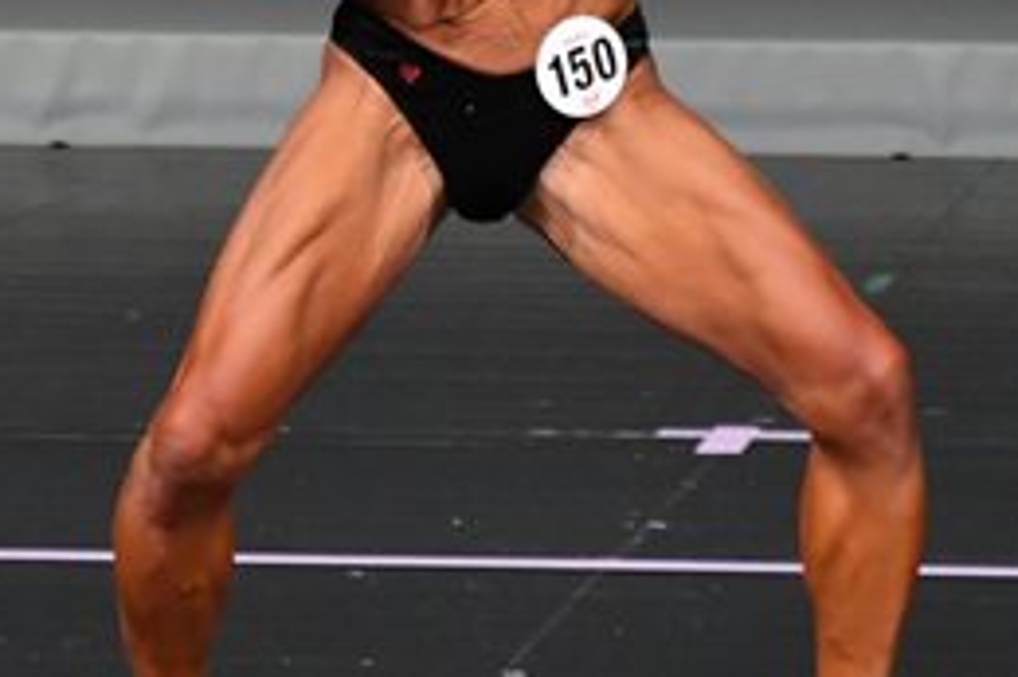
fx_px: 29078
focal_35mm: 1029
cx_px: 335
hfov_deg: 2.0
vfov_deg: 1.3
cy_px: 86
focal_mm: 230
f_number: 5.6
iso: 4000
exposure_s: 1/400
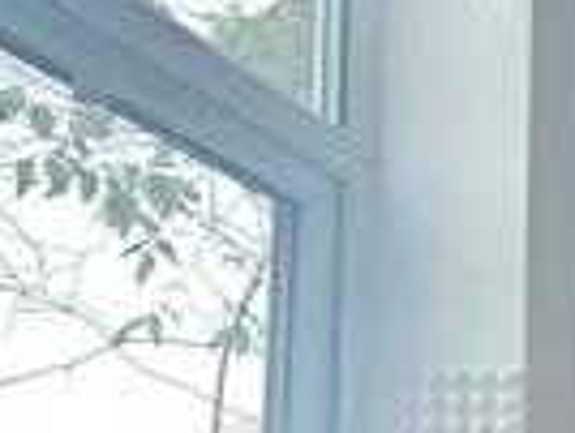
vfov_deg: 12.8
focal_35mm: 99
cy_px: 913
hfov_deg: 12.5
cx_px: 1562
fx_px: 1647
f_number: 2.2
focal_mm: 2.2
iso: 100
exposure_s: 1/50.3
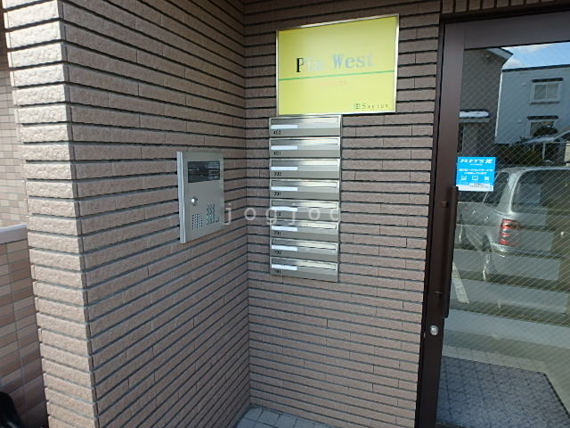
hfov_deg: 79.0
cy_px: 214
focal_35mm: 21
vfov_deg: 63.4
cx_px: 285
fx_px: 346
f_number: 3.5
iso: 125
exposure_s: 1/80
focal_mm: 3.7
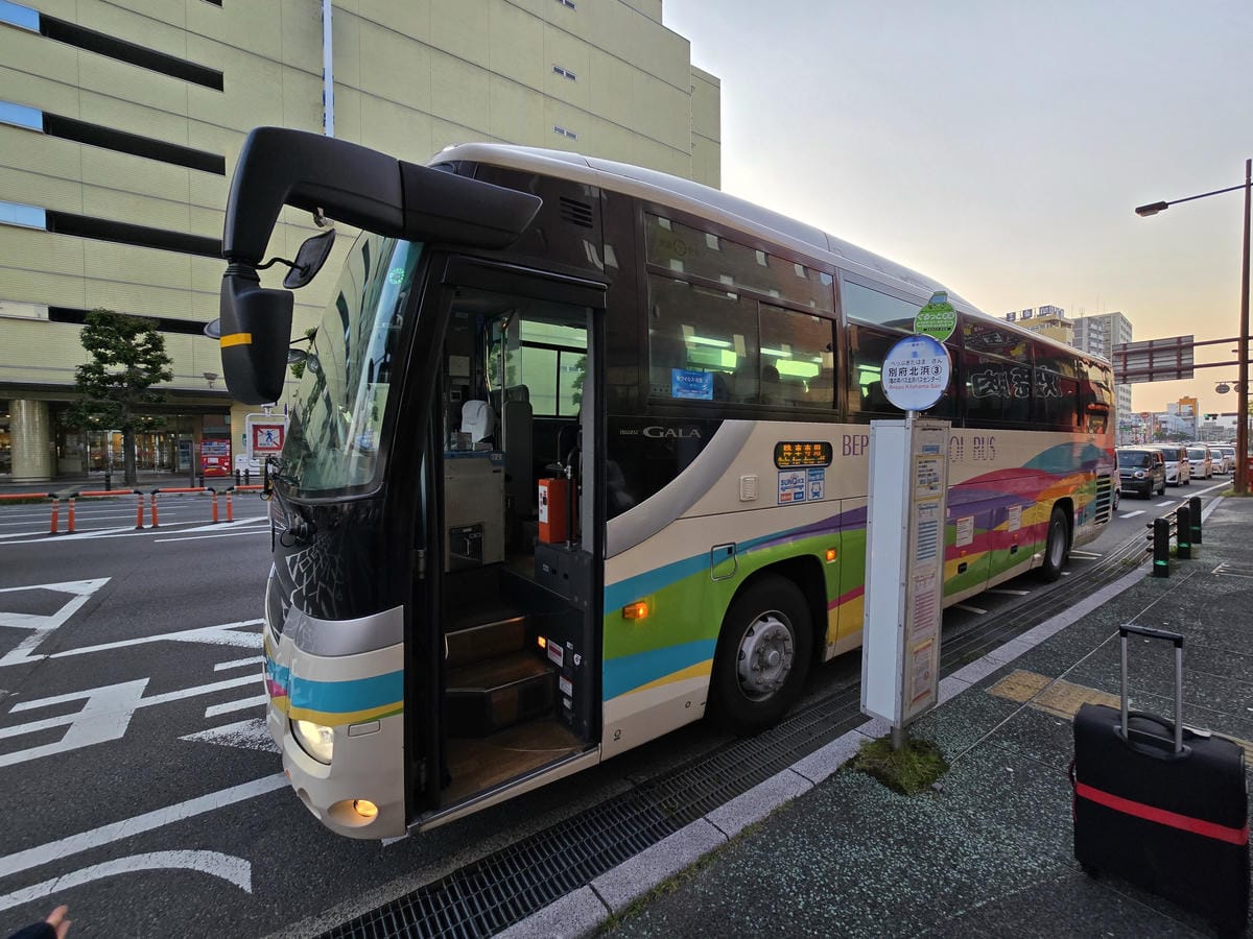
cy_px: 470
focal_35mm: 13
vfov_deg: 89.9
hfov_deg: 106.2
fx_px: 471
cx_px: 626
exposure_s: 1/401
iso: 50
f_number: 2.2
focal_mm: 2.2
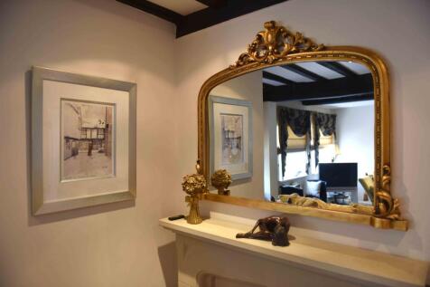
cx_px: 215
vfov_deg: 53.1
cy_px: 144
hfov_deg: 73.8
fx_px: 287
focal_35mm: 24
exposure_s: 1/20
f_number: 3.2
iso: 640
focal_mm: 24
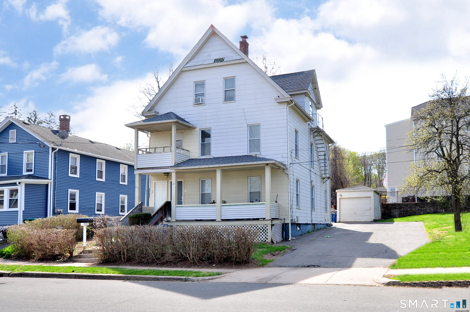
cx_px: 235
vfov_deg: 53.0
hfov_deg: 73.8
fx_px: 313
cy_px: 156
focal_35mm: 24
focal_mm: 16
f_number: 5.6
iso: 250
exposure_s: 1/400
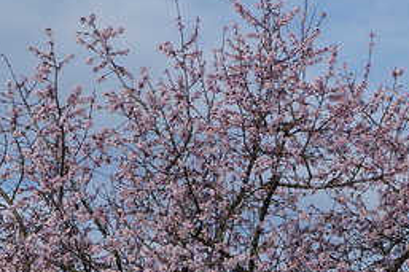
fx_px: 1805
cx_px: 223
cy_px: 270
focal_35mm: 159
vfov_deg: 8.6
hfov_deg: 12.9
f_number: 5.6
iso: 200
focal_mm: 45.2
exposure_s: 1/640
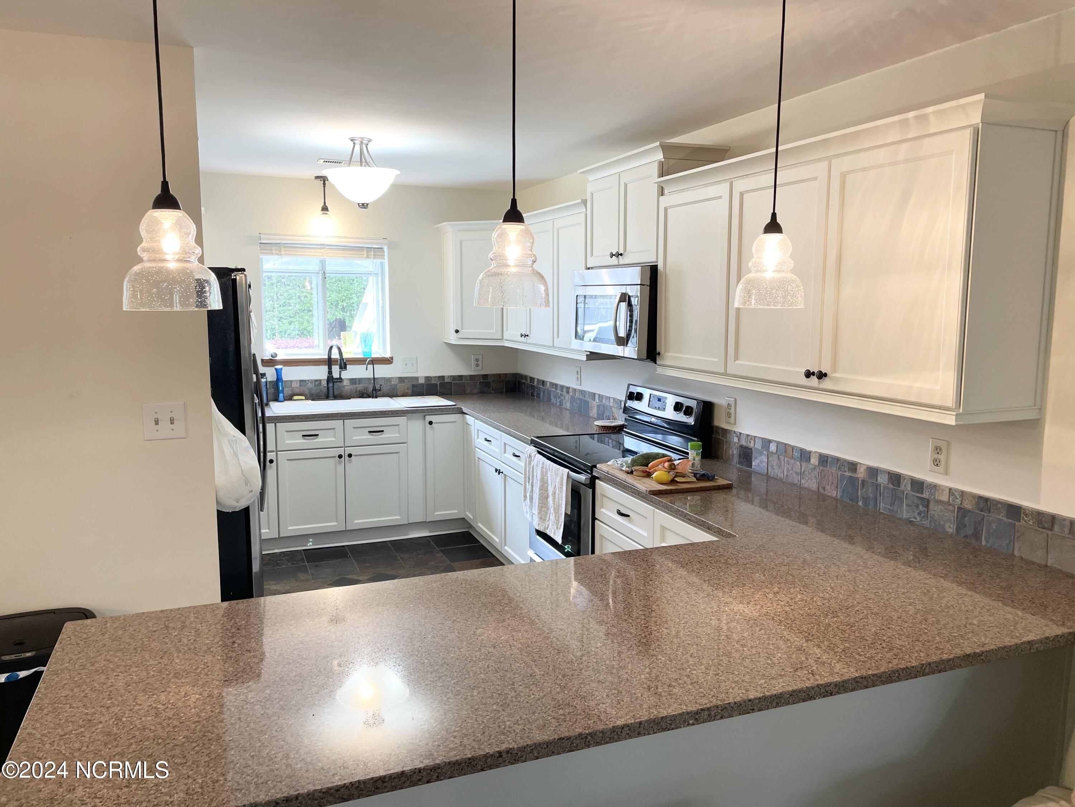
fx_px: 807
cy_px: 404
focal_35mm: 26
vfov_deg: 53.1
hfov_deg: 67.3
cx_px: 538
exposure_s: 1/60
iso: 64
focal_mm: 4.2
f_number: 1.6
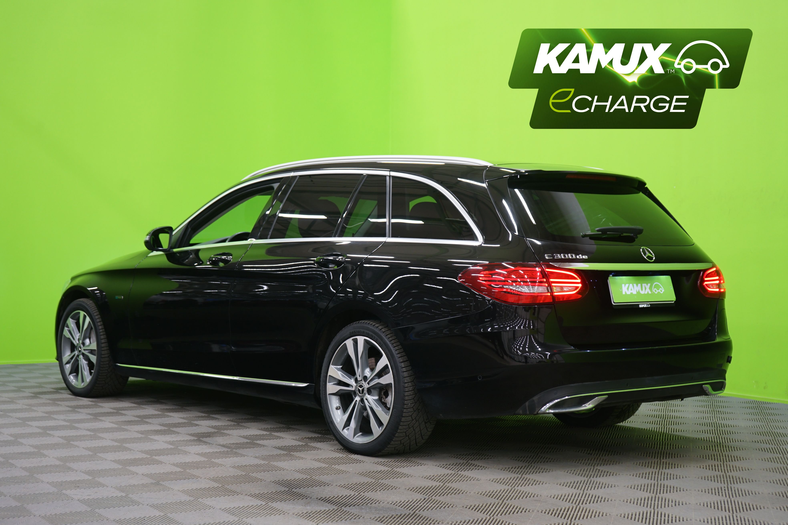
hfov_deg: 36.9
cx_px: 394
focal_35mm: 54
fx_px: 1182
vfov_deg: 25.1
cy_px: 262
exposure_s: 1/5
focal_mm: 54
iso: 400
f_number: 5
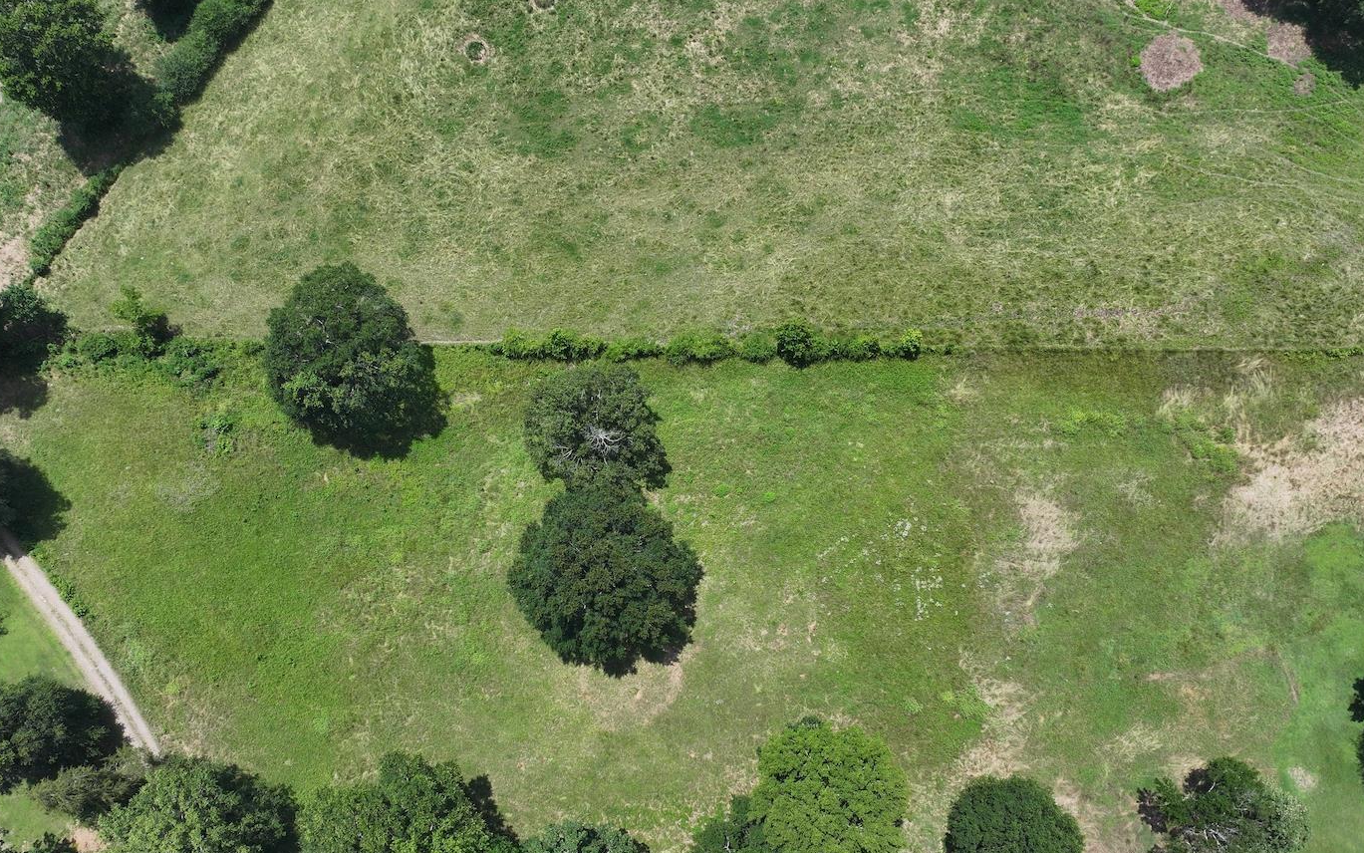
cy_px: 521
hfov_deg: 70.4
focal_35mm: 26
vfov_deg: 47.3
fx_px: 967
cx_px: 684
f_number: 2.8
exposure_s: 1/1600
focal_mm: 12.29
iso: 100
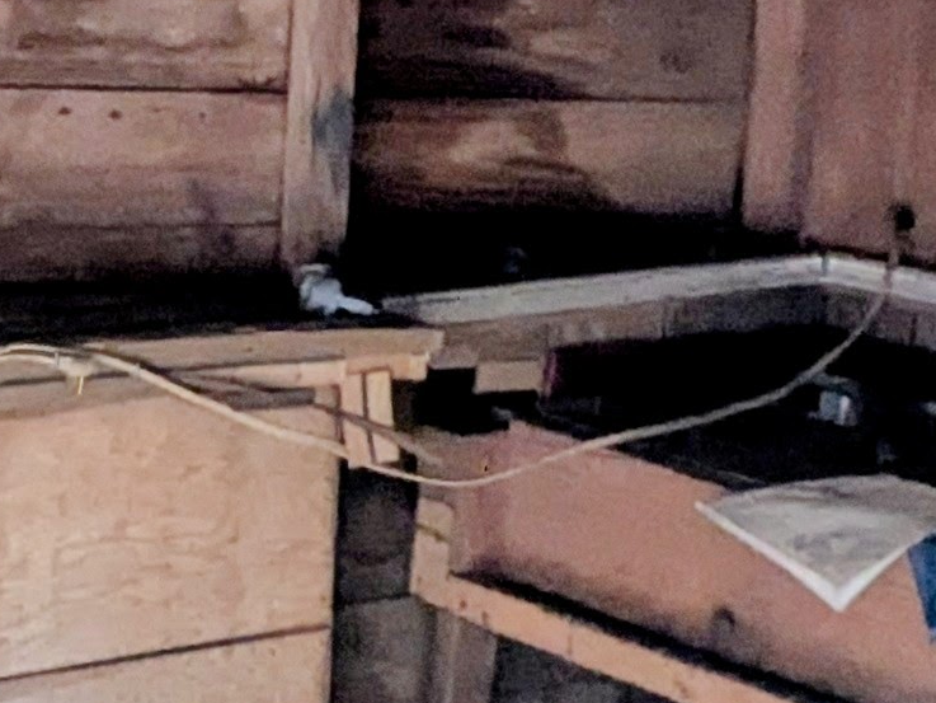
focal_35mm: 76
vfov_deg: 19.3
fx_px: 2055
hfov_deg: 24.8
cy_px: 207
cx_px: 64
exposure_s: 1/20.7
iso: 95
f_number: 2.2
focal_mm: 1.85
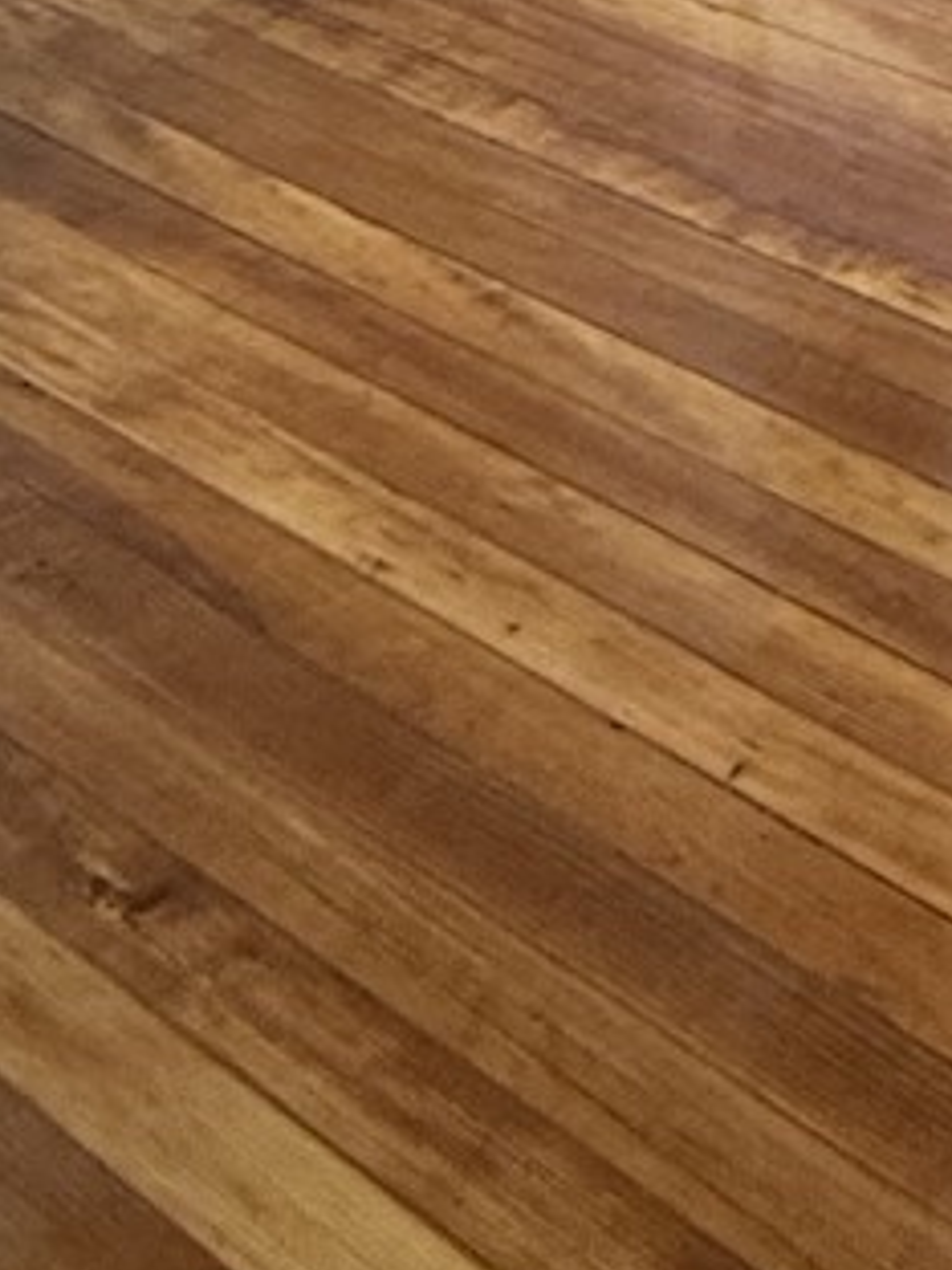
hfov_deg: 18.8
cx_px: 1424
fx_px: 2530
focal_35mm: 69
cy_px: -891
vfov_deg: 21.1
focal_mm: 2.22
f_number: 2.2
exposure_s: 1/99
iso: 100
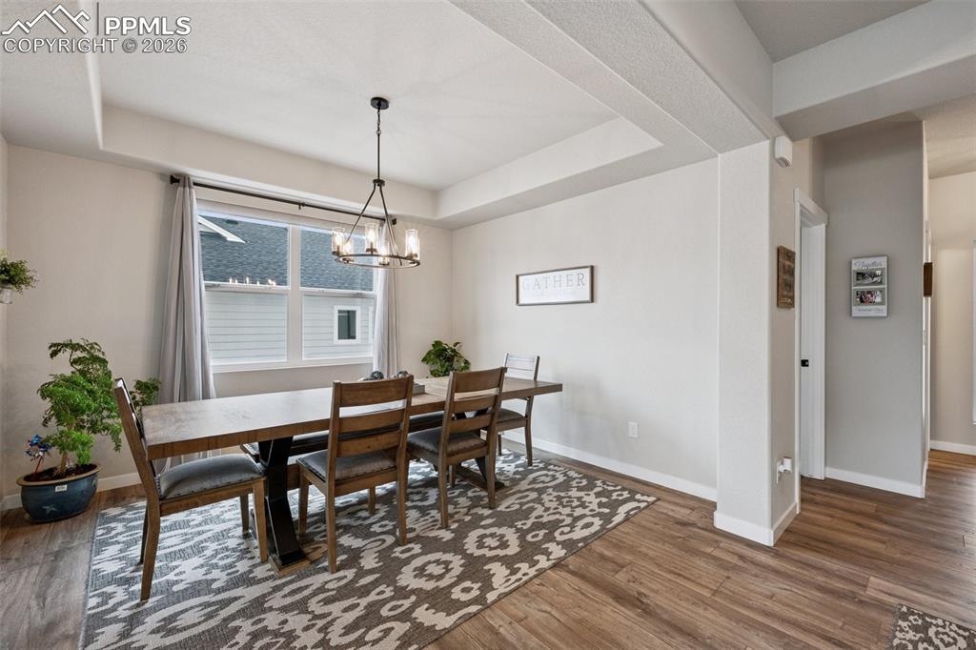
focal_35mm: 15
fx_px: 407
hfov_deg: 100.4
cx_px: 488
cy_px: 325
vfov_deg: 77.3
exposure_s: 1/10
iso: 800
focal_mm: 15
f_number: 11
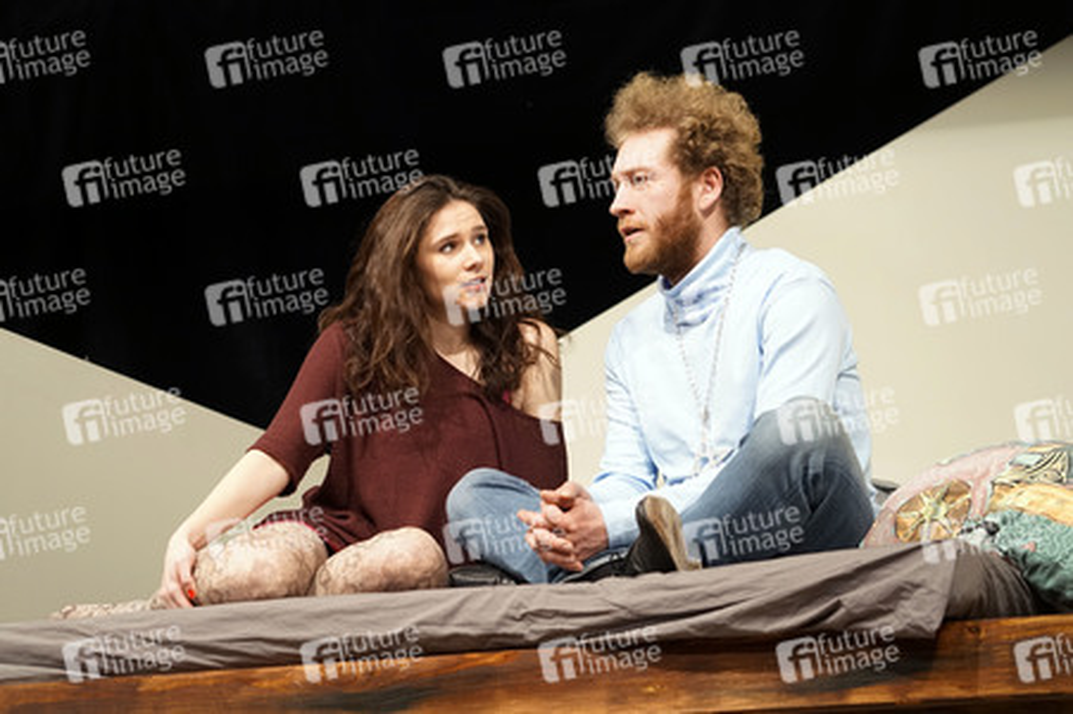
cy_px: 357
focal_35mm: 85
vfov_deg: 16.0
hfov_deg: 23.9
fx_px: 2532
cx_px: 536
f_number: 2.8
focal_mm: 85
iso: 1600
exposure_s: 1/125
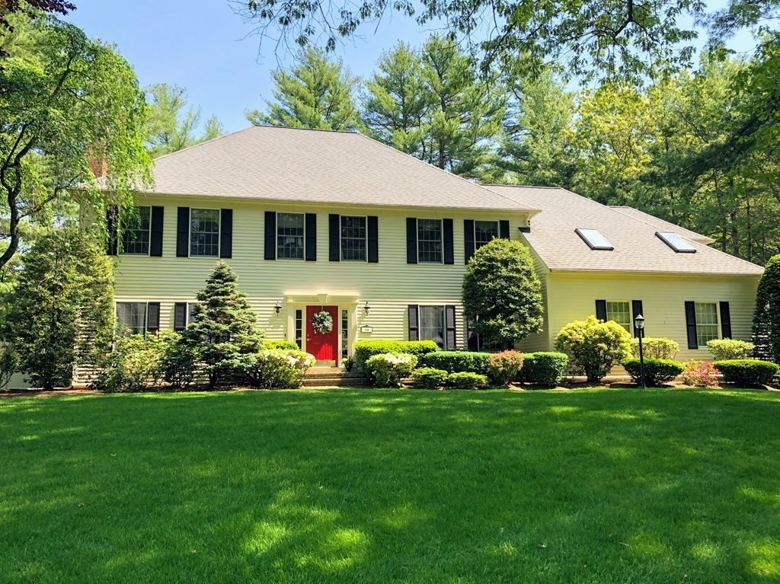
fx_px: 631
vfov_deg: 49.7
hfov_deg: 63.5
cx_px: 390
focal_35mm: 28
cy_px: 292
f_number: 1.8
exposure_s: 1/571
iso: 20
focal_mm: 3.99
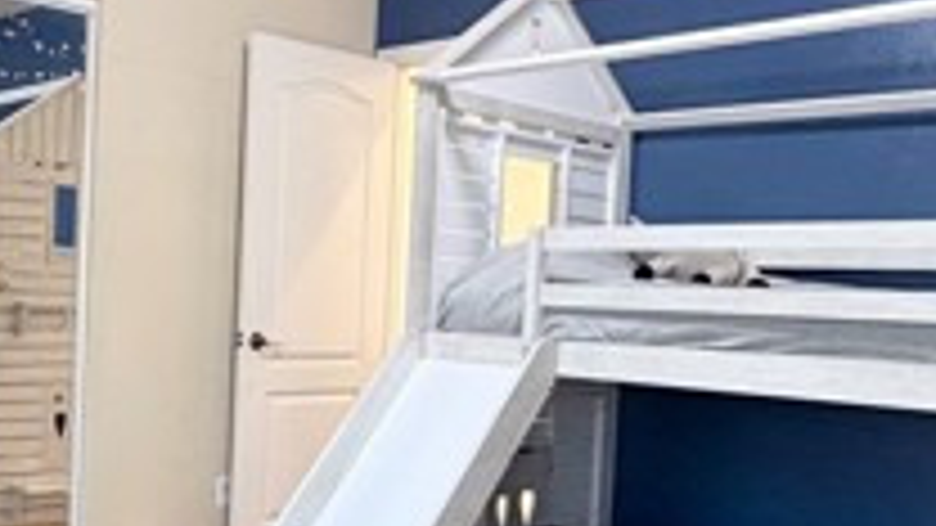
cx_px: 230
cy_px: 328
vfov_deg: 25.4
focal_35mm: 47
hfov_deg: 42.3
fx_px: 1166
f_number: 2.2
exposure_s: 1/49
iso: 320
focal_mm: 2.22
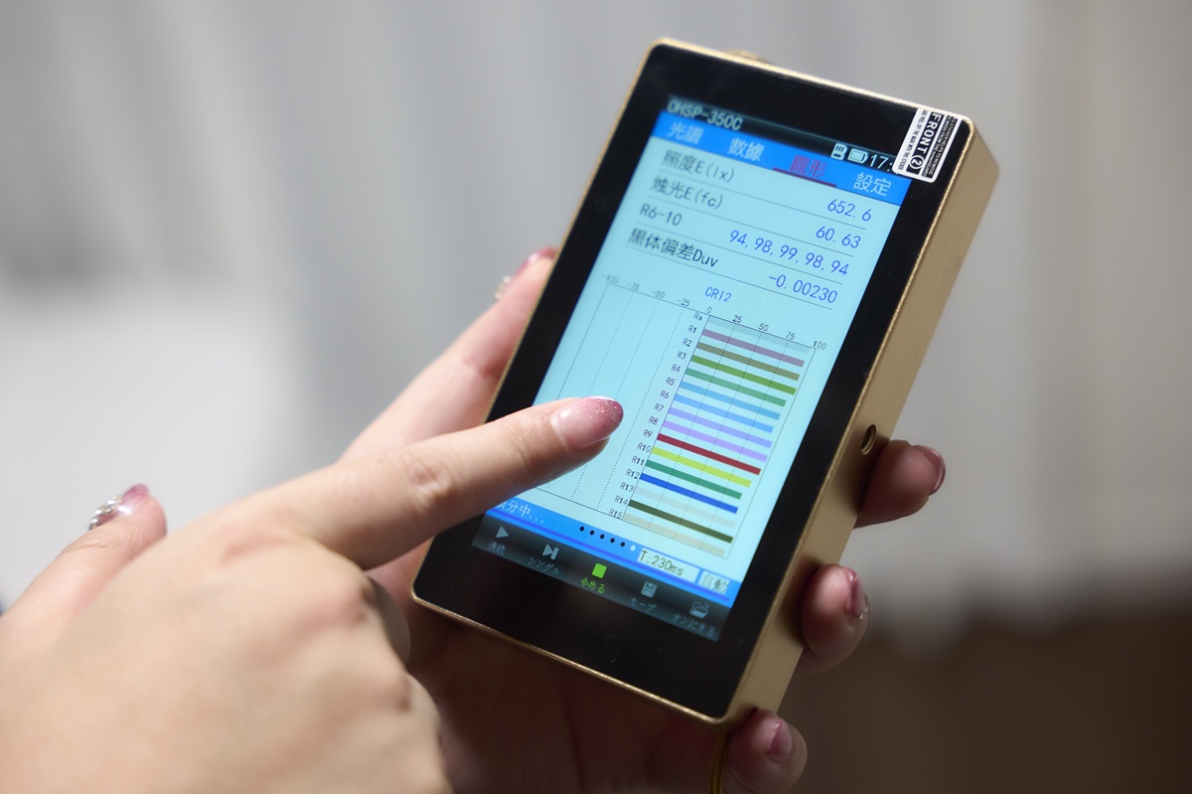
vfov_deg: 19.4
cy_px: 397
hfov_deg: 28.9
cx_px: 596
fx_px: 2317
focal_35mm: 70
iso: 800
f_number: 2.8
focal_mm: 70
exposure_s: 1/125
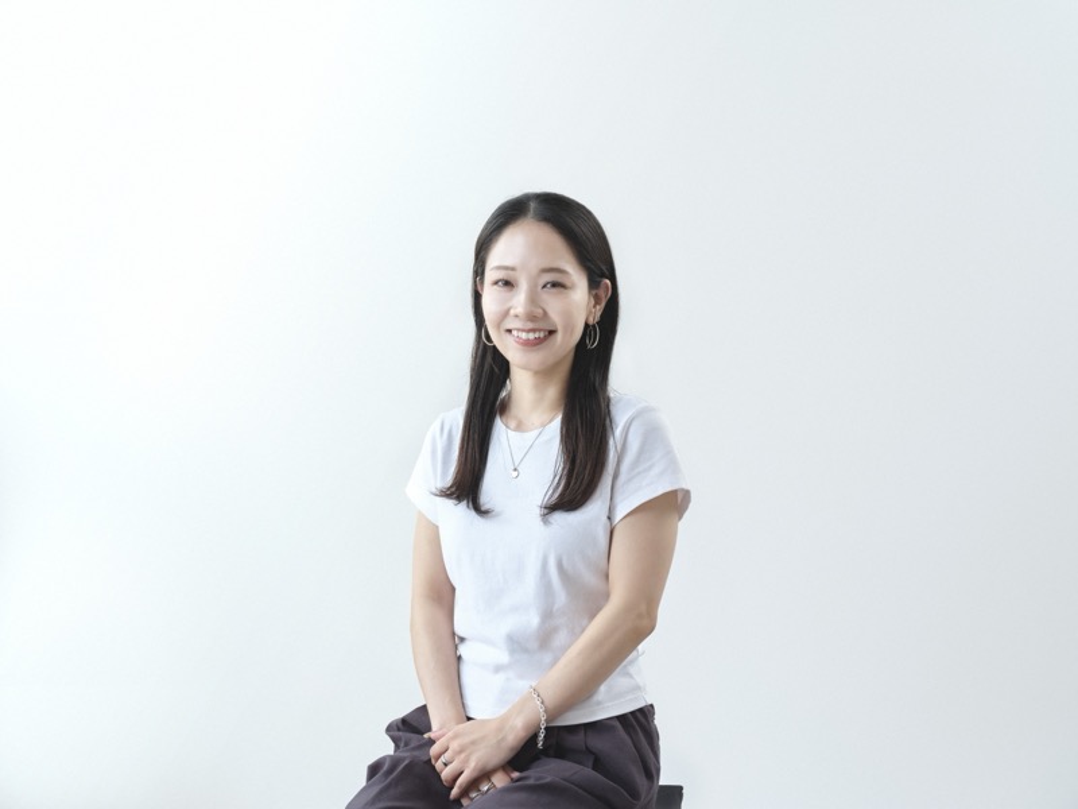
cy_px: 404
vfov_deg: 30.3
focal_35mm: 48
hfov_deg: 39.7
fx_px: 1495
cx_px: 539
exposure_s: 1/125
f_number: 5.6
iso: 1600
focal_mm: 61
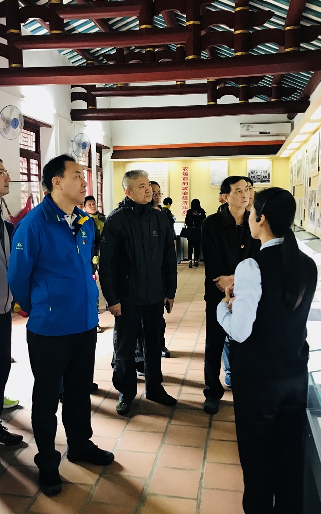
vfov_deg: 55.3
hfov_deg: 36.2
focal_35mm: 35
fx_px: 490
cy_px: 268
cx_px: 145
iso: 100
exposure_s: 1/17
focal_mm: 3.99
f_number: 1.8
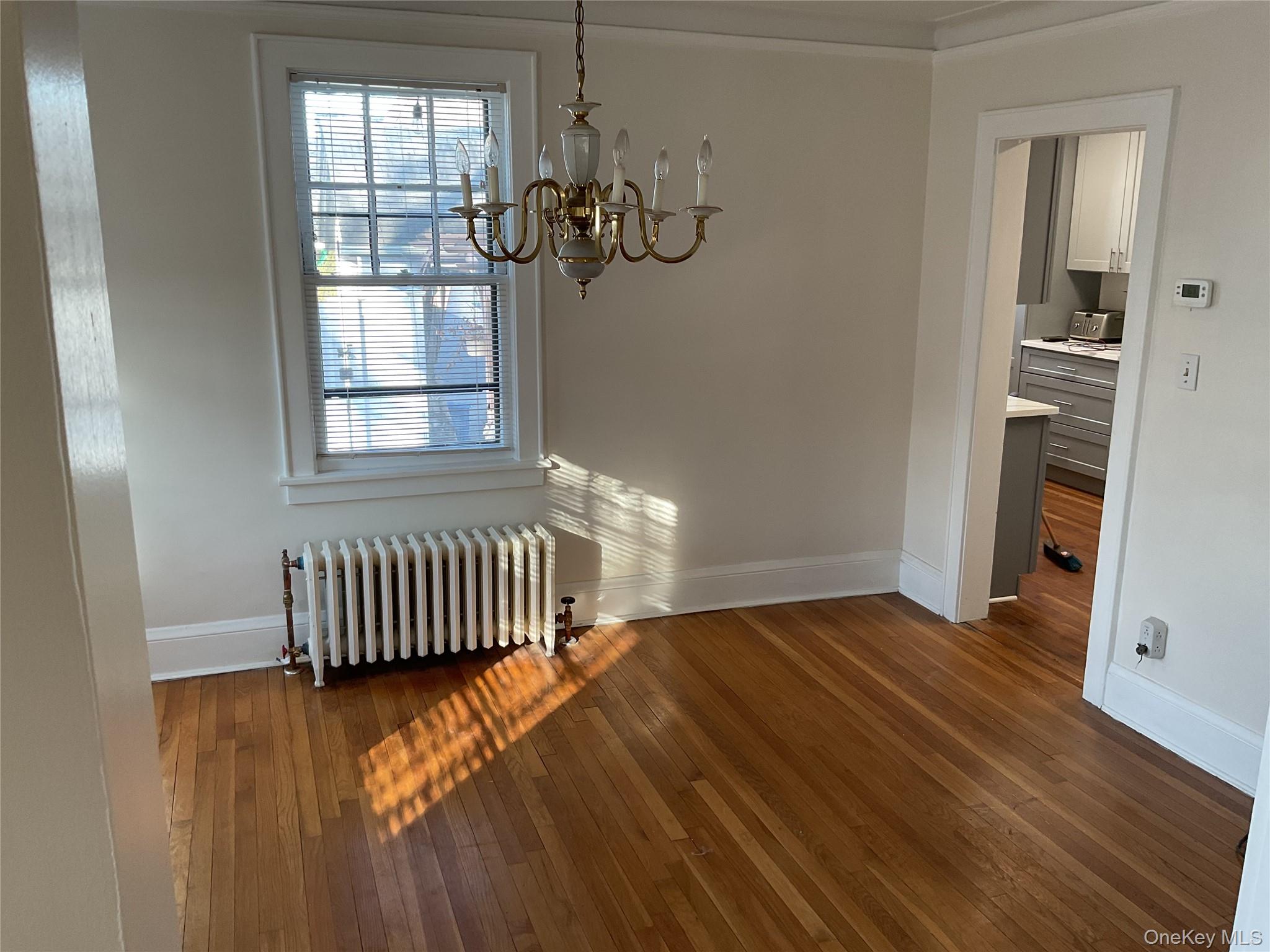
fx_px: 1064
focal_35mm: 29
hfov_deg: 61.7
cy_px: 476
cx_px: 635
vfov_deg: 48.2
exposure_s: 1/60
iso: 40
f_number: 1.8
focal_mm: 3
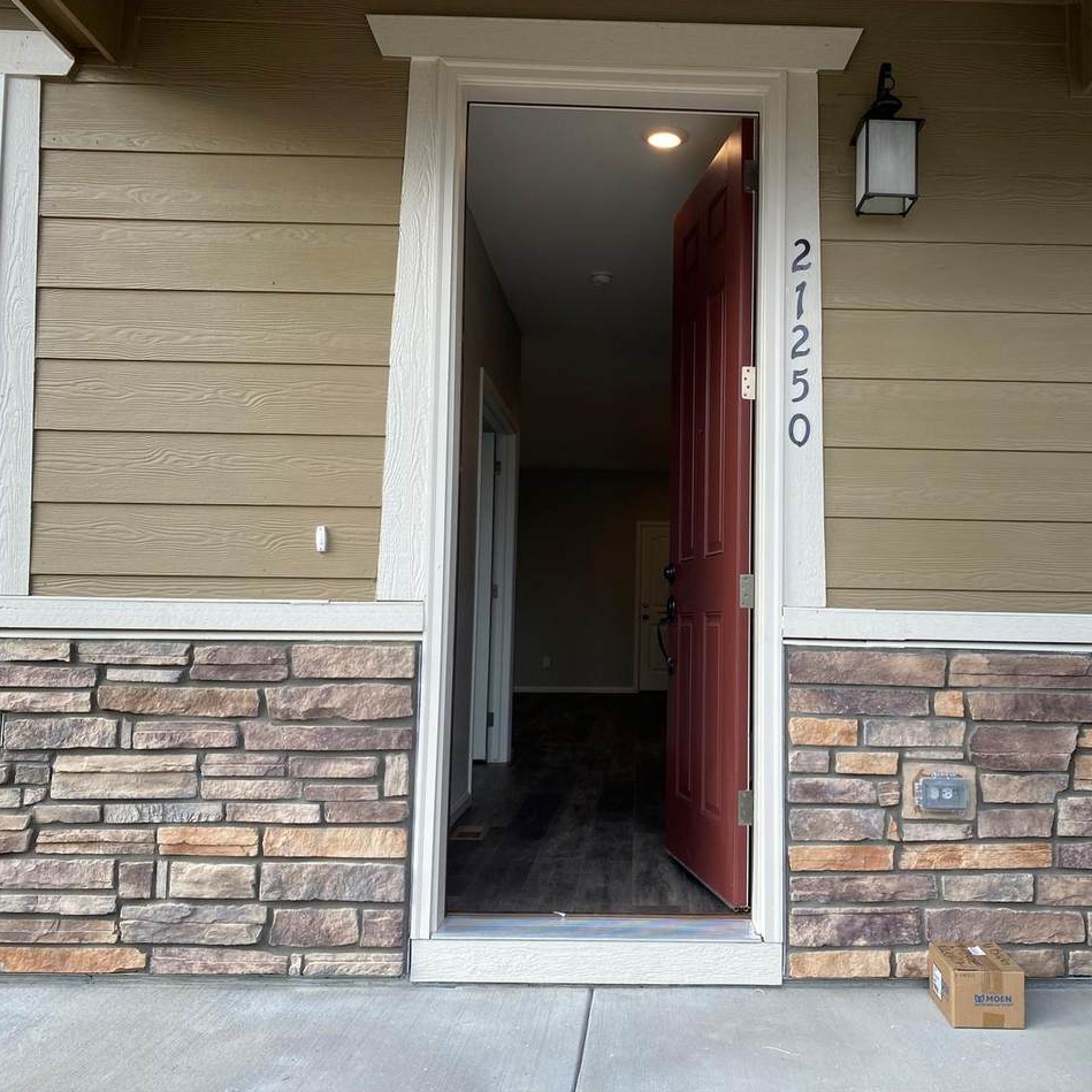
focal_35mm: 31
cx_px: 687
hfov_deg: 51.9
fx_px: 1106
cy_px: 542
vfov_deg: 52.5
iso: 32
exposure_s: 1/308
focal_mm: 4.25
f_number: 1.8
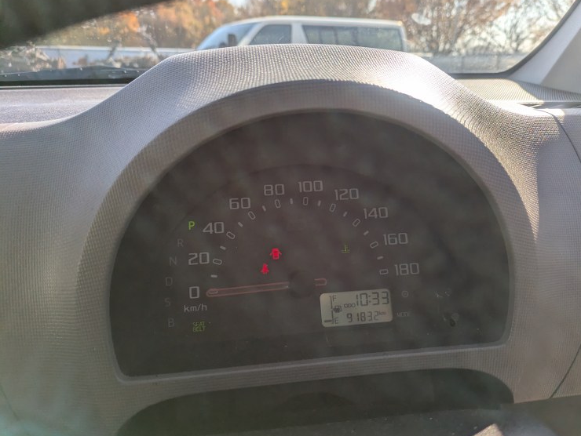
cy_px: 213
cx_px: 313
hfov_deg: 65.2
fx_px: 453
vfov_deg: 51.4
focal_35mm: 27
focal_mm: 5.43
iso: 57
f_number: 1.89
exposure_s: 1/1692
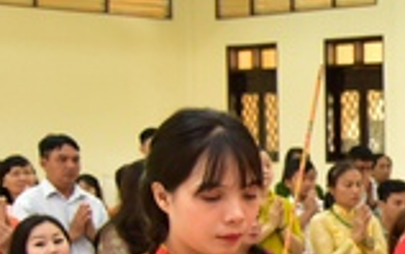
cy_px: 332
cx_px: 779
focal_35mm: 130
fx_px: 1436
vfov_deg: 9.9
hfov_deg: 13.9
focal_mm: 31
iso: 800
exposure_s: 1/40
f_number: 4
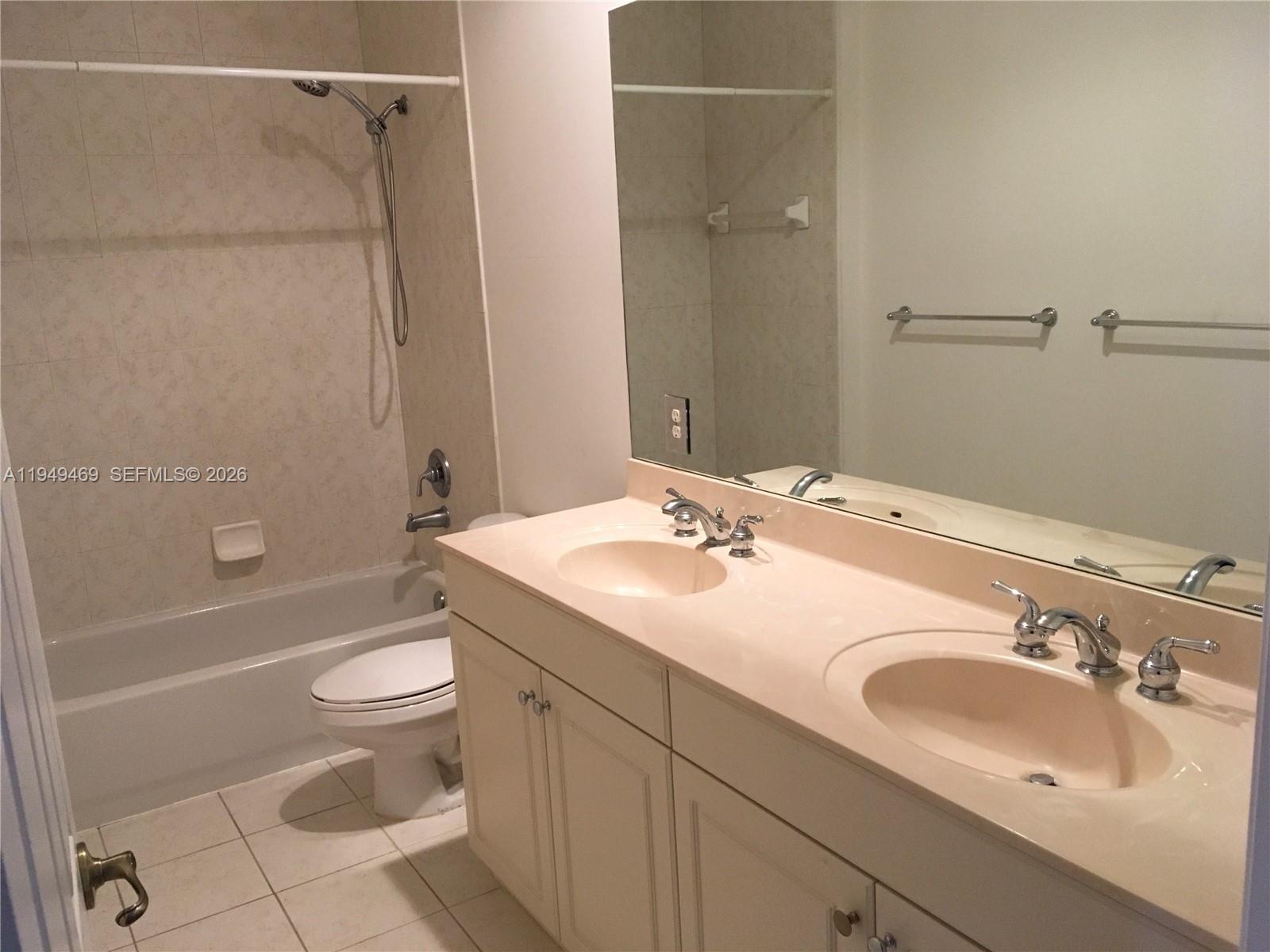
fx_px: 1064
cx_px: 635
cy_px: 476
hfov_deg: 61.7
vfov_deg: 48.2
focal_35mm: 29
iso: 160
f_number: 2.2
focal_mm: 4.15
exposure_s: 1/30
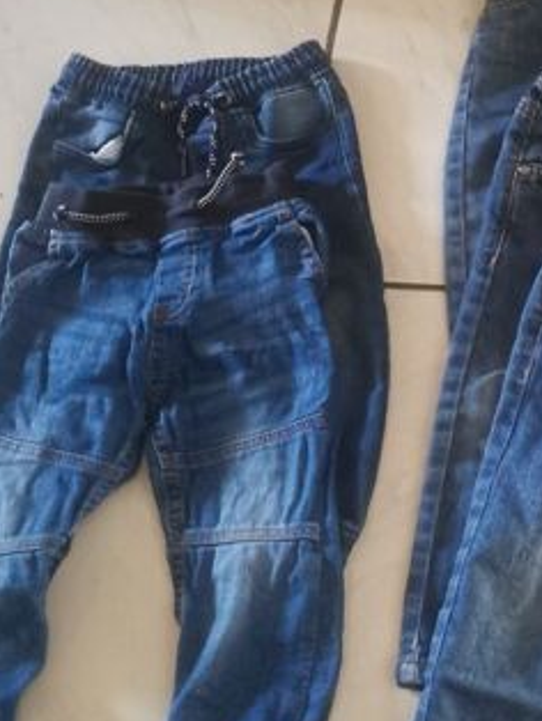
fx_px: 1147
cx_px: 439
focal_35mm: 55
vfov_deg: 34.9
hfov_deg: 26.1
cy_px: 377
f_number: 1.8
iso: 2500
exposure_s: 1/16.7
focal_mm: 5.58
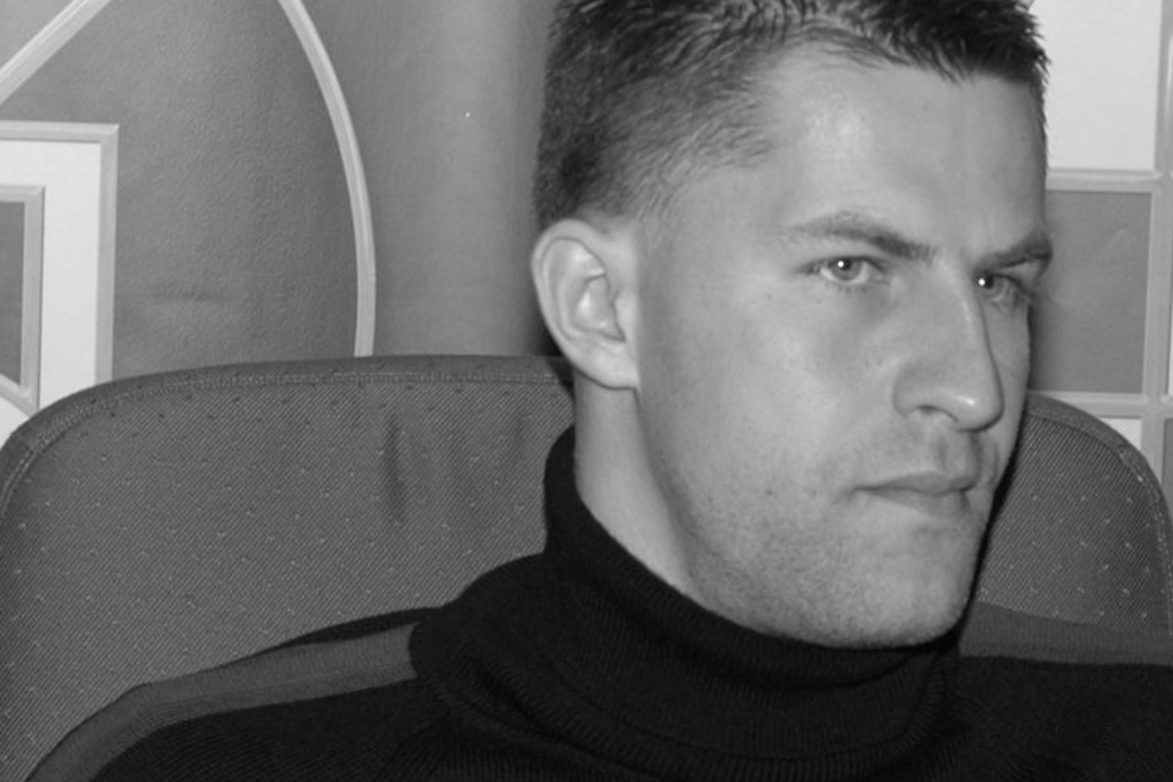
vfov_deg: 10.9
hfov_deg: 16.3
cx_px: 609
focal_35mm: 126
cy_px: 473
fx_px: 4104
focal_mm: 52
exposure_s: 1/80
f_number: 6.3
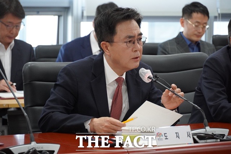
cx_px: 116
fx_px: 1097
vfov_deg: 8.0
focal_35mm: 171
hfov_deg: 12.0
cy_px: 77
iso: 3200
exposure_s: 1/200
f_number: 5.6
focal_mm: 114
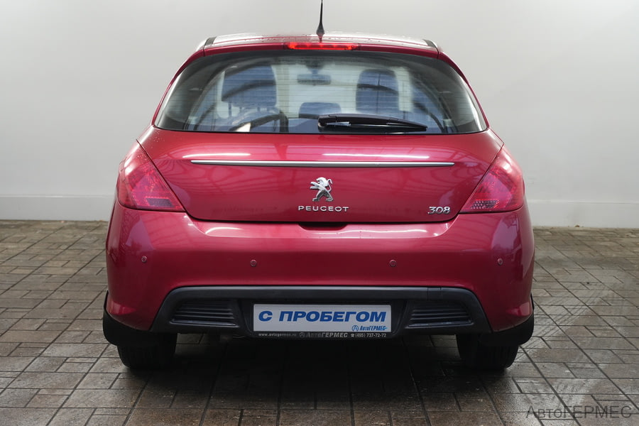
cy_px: 213
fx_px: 870
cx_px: 320
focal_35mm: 49
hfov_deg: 40.3
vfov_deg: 27.5
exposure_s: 1/250
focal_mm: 49
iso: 3200
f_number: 5.6
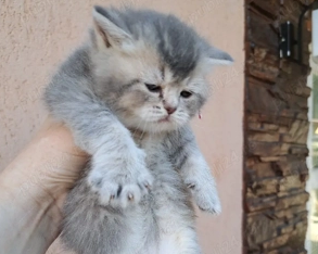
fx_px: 301
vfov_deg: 44.7
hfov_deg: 55.7
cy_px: 179
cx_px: 160
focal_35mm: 32
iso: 50
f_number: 1.8
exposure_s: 1/100
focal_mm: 5.23
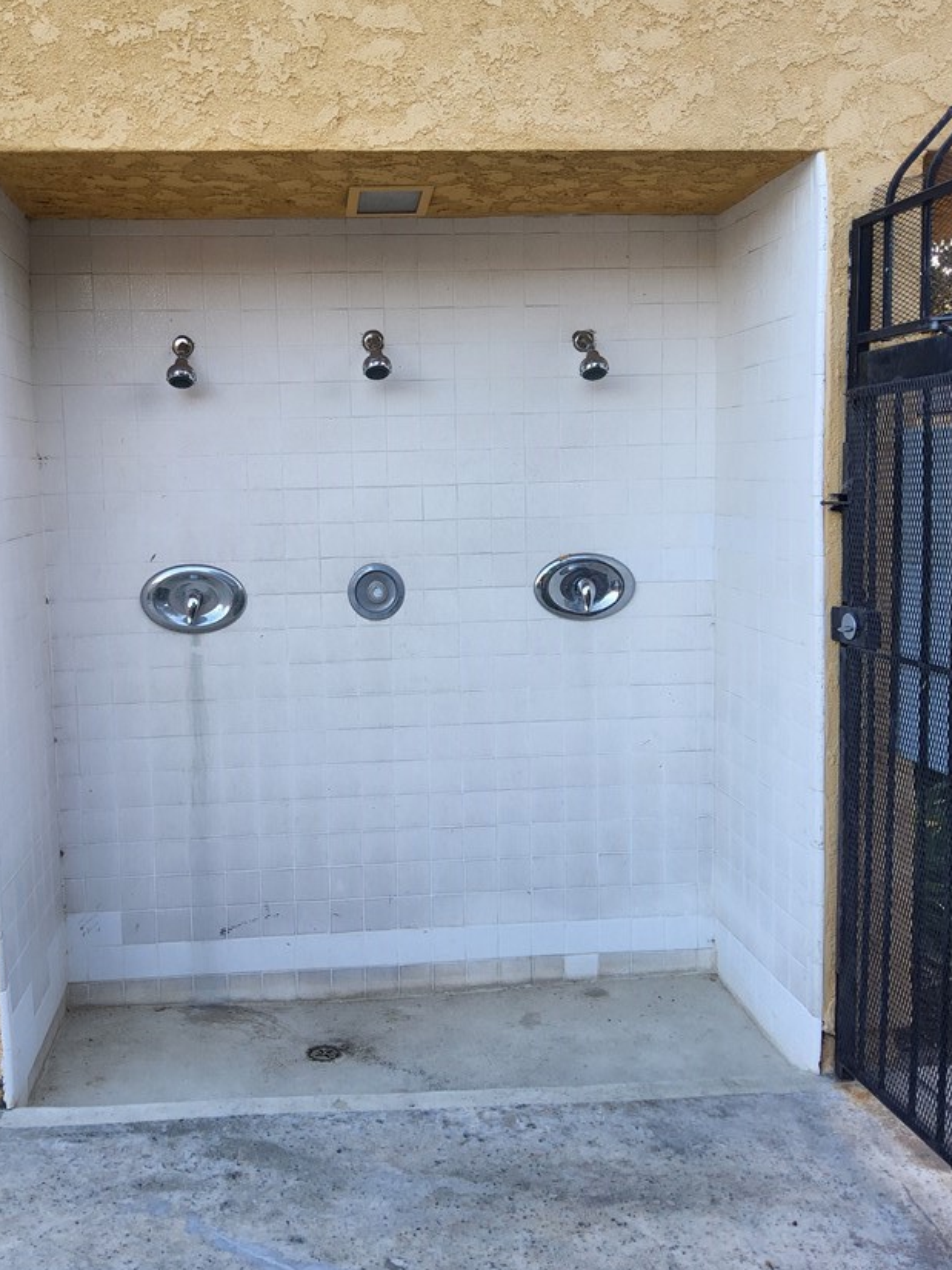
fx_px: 1137
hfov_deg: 45.2
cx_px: 388
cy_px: 587
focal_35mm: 31
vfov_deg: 58.3
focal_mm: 3.08
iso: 100
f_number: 2
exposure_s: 1/120
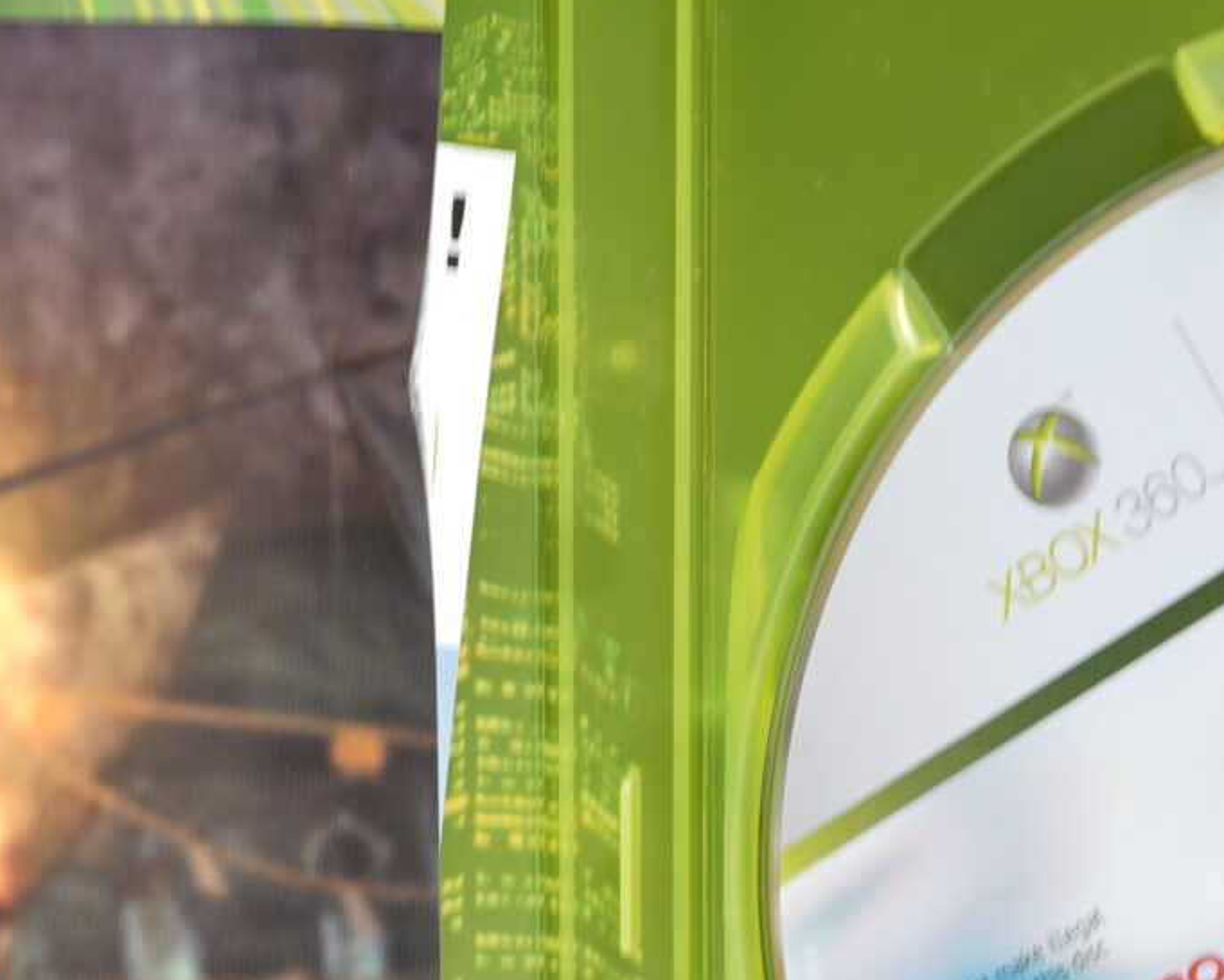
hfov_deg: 15.2
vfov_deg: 12.1
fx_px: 4601
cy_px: 853
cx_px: 645
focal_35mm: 127
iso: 64
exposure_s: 1/2
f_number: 5
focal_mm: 36
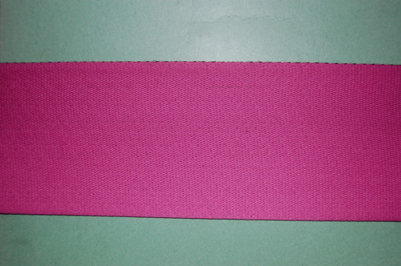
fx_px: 434
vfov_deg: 34.1
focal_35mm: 39
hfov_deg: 49.6
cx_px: 200
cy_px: 133
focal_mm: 26
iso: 360
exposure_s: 1/60
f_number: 4
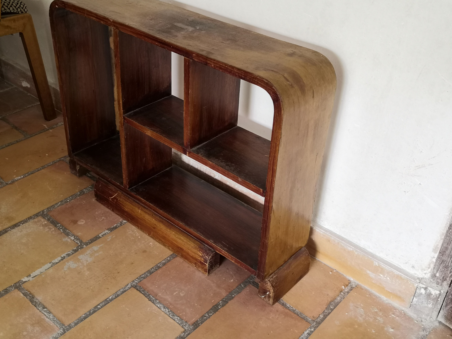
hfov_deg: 49.0
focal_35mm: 38
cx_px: 226
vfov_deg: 37.7
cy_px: 170
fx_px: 496
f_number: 1.8
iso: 160
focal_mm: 3.95
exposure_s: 1/50
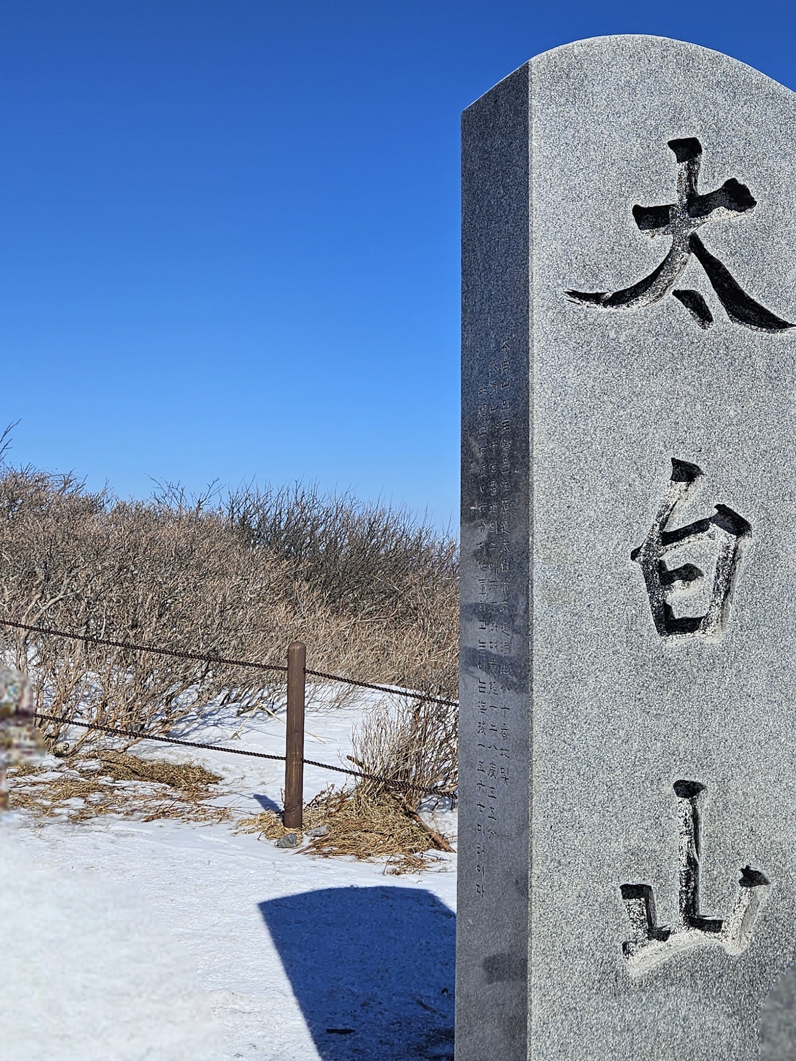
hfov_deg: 31.6
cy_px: 451
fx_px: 1349
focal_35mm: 44
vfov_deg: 42.8
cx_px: 682
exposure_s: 1/5000
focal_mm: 5.4
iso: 25
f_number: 1.8
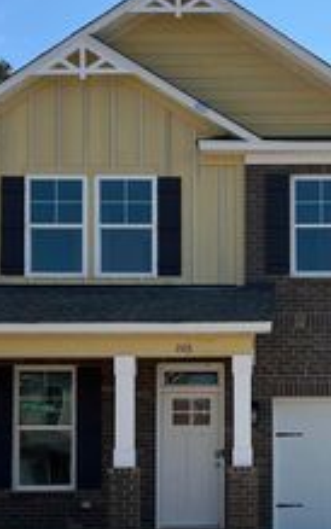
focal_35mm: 84
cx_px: 280
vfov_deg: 24.4
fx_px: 1212
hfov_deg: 15.4
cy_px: 395
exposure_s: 1/5076
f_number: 1.5
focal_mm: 5.7
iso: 50
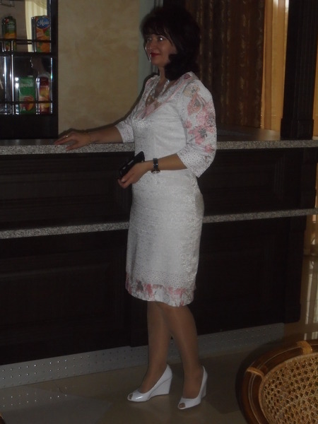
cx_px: 159
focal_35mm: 56
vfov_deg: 34.3
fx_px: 686
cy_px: 212
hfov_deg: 26.1
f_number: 5.2
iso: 400
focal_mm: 10.1
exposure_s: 1/60
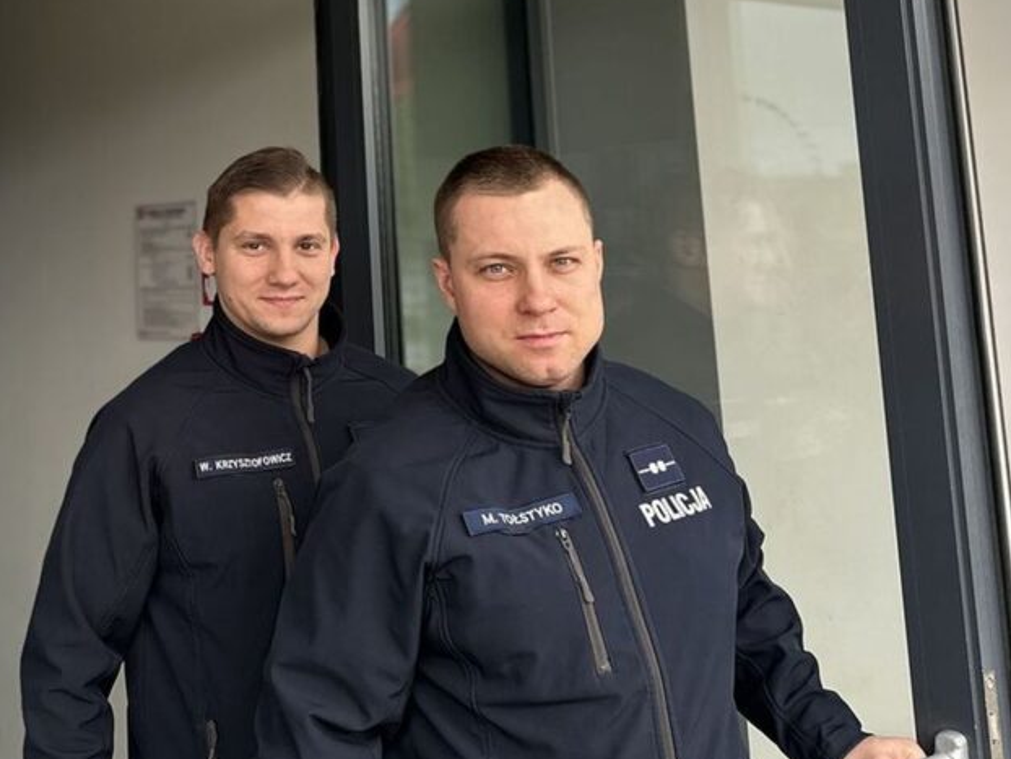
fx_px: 789
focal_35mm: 27
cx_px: 449
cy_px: 404
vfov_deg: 51.4
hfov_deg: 65.1
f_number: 1.78
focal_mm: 6.86
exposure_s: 1/121
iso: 125
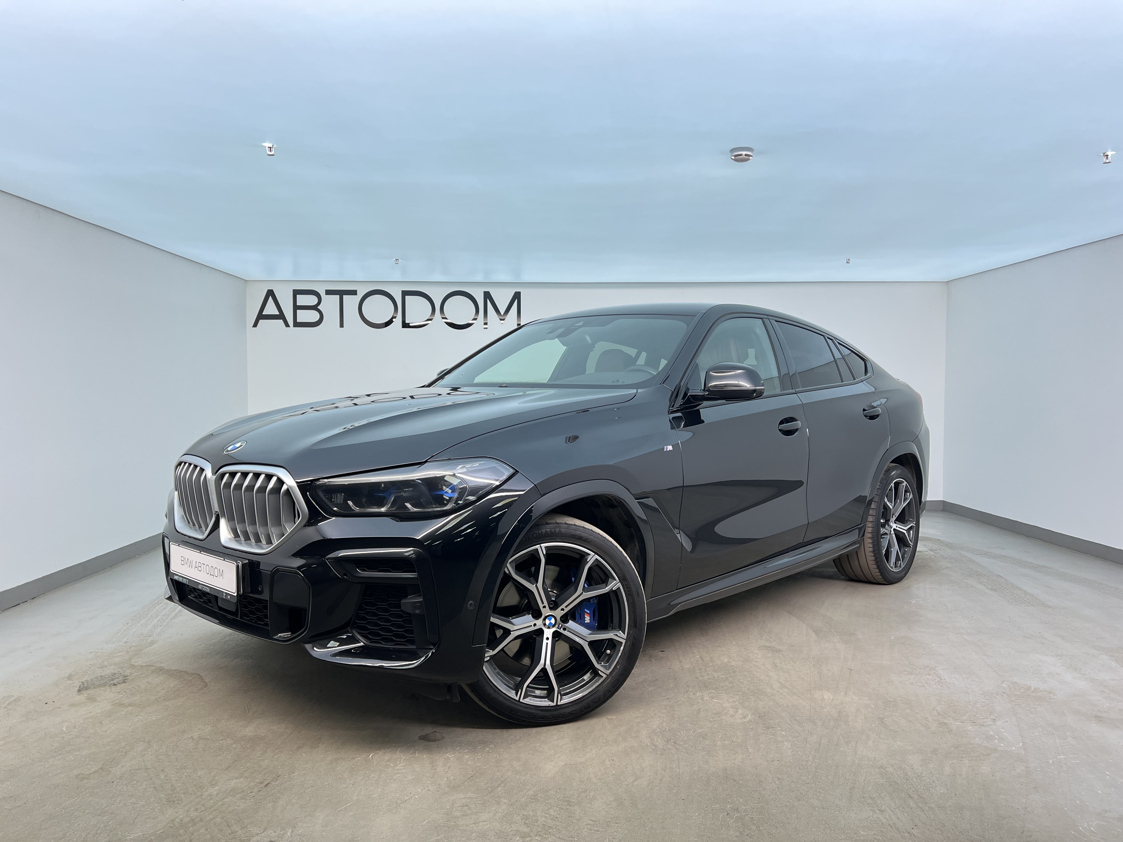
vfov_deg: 53.1
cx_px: 562
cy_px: 421
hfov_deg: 67.3
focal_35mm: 26
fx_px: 843
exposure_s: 1/84
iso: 100
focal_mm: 5.7
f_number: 1.5
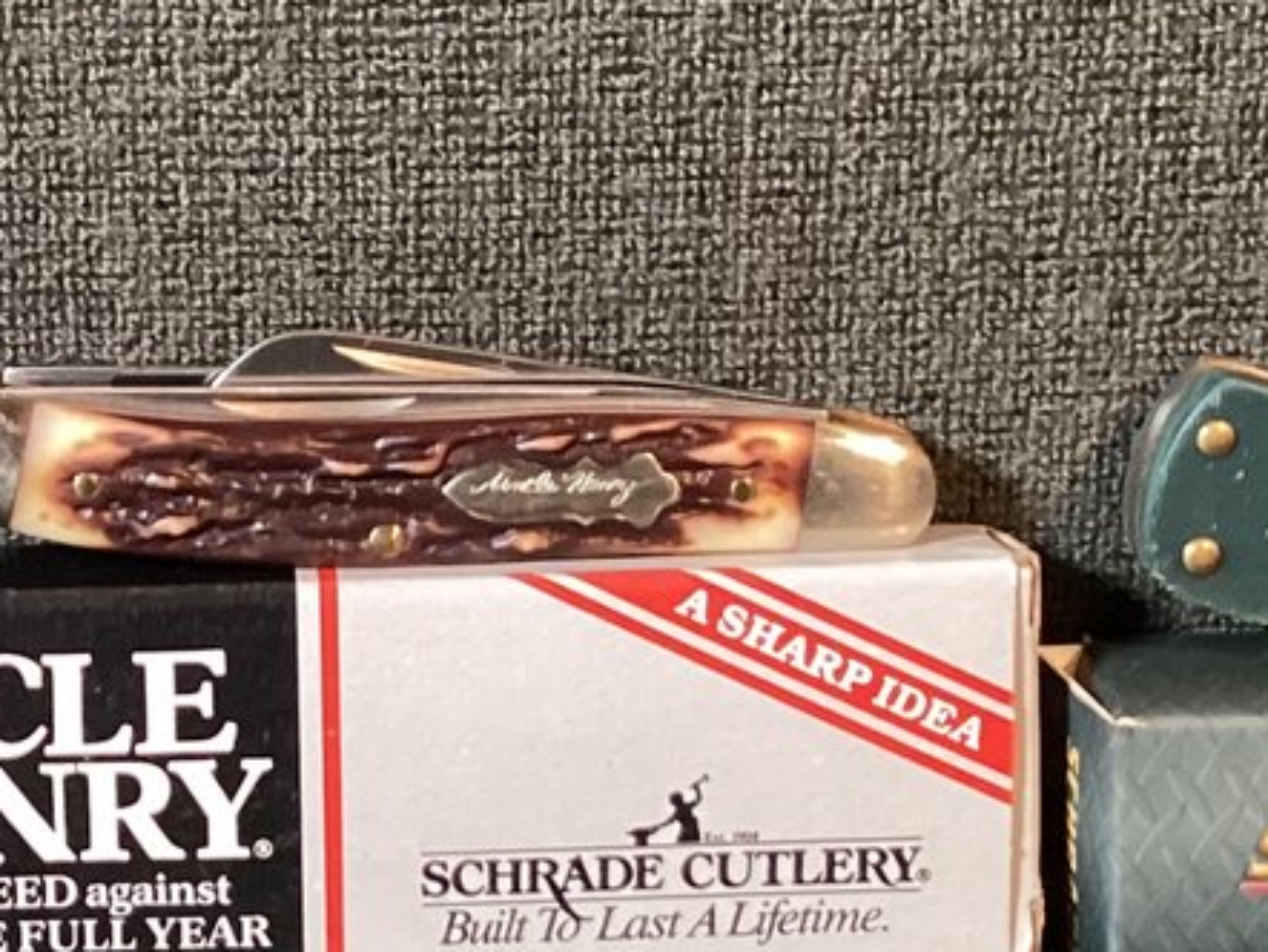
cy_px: 681
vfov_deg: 13.9
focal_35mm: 106
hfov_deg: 18.3
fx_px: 3885
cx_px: 171
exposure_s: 1/40
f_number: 2.4
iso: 250
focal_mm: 3.3
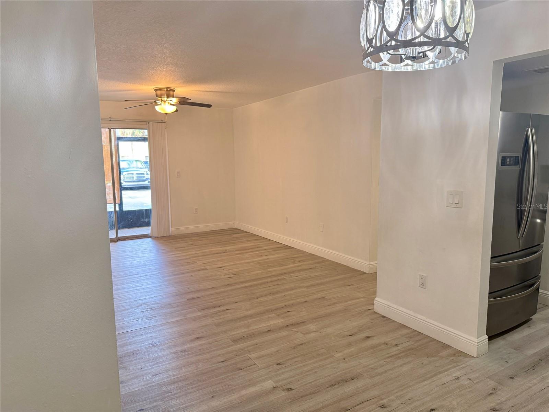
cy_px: 206
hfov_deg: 71.6
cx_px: 274
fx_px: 381
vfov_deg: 56.8
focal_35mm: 24
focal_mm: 6.76
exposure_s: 1/60
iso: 250
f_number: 1.78
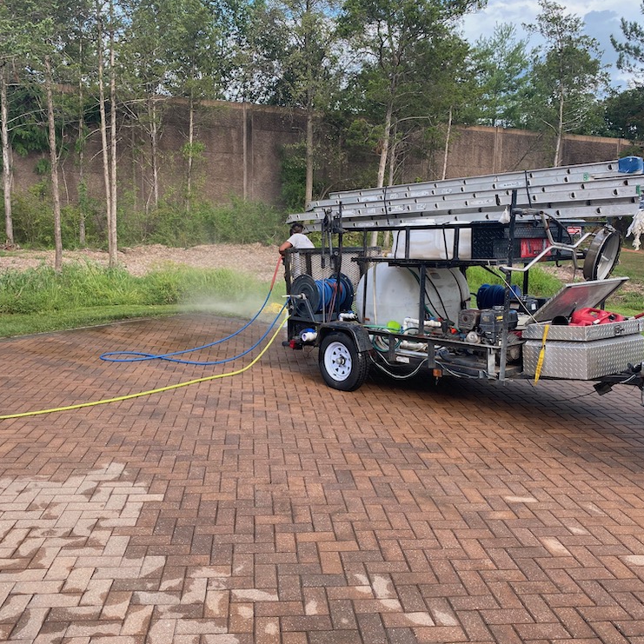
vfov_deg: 52.5
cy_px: 322
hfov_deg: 52.4
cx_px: 289
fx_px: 652
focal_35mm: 31
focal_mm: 4.25
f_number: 1.8
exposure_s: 1/421
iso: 32
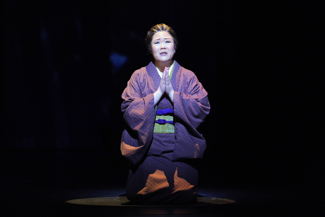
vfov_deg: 8.1
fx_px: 1534
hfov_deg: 12.1
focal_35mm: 170
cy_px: 108
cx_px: 162
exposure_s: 1/80
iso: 4000
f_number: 2.8
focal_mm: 170
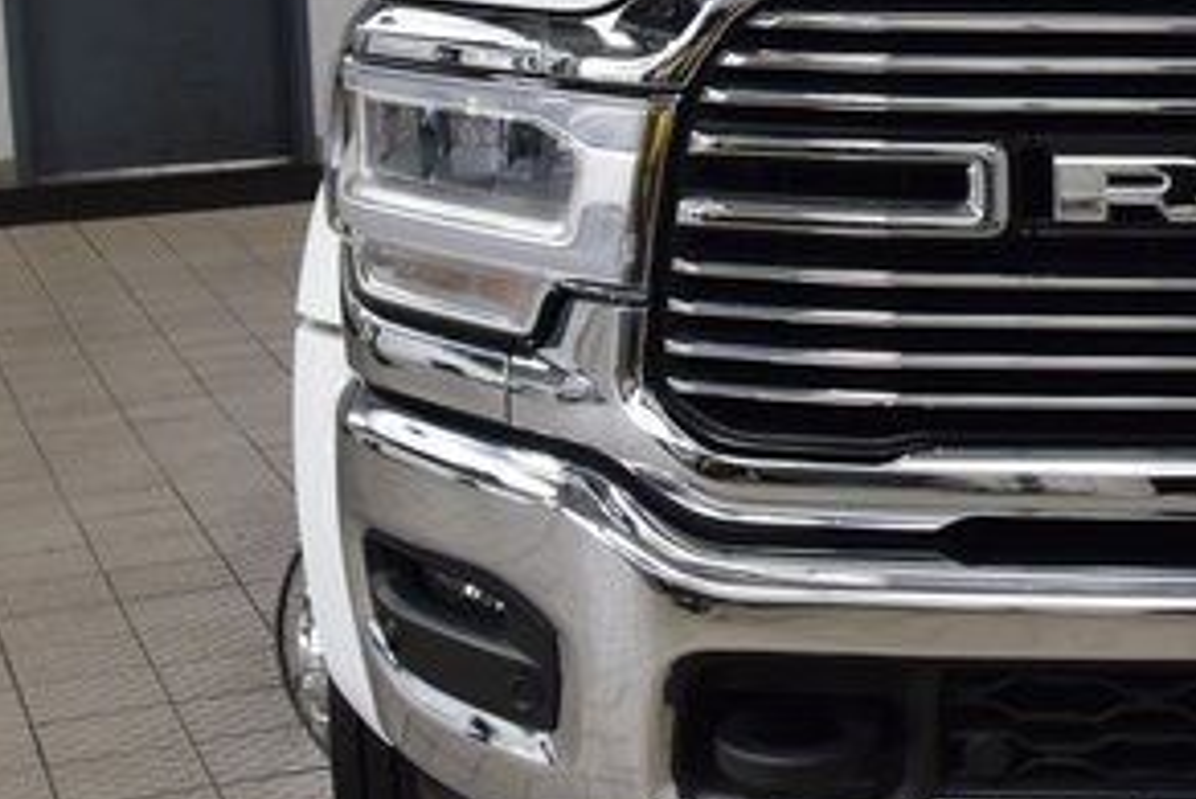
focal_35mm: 79
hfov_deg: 24.1
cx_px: 1294
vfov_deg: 17.2
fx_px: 2626
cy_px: 219
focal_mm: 24
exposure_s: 1/60
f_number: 7.1
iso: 1600
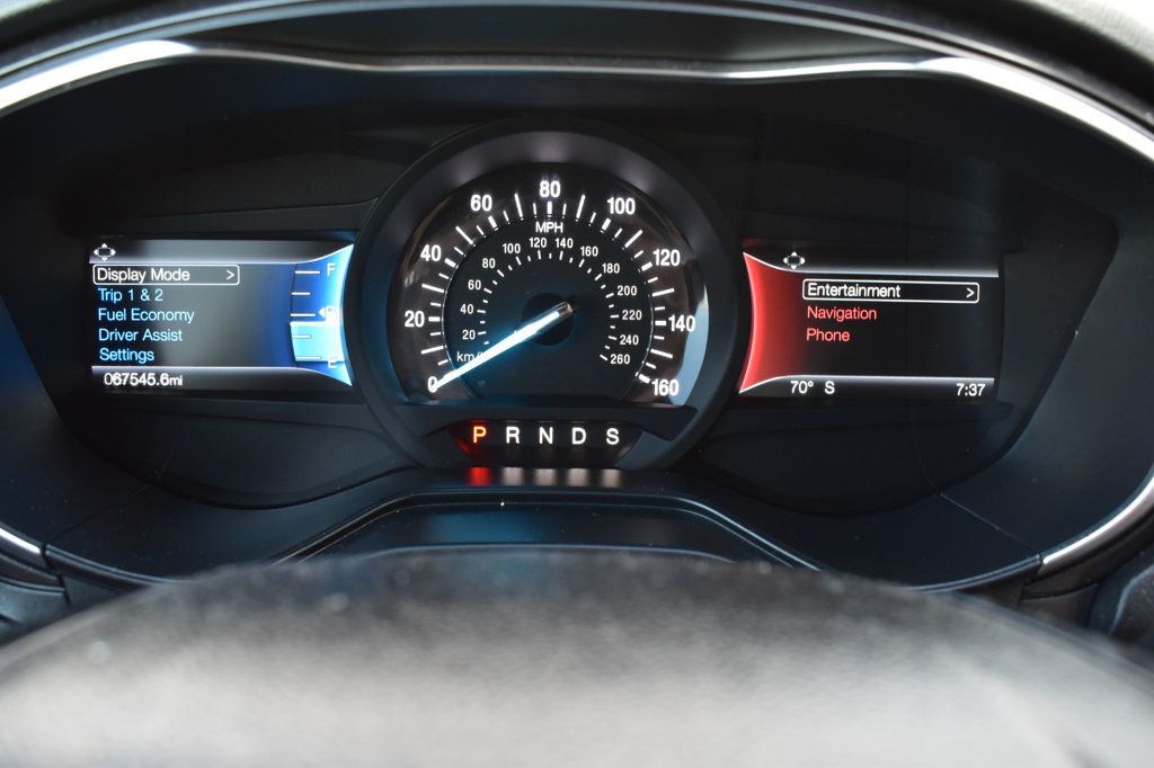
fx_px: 1154
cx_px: 577
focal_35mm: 36
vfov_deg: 36.8
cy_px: 384
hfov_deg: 53.1
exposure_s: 1/15
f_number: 6.3
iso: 1000
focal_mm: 24
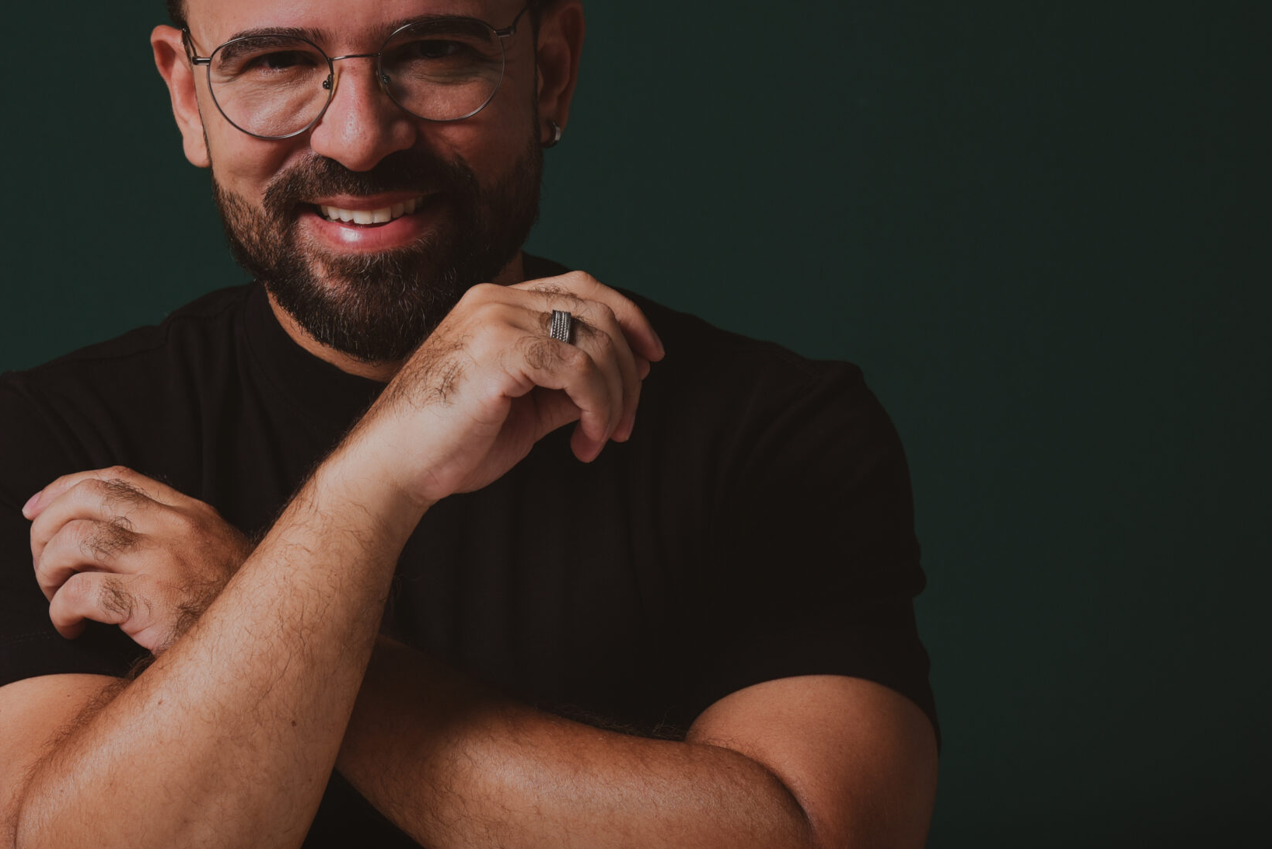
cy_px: 403
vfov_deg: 10.3
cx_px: 428
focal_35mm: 133
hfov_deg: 15.4
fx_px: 4701
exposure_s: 1/160
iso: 160
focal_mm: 85
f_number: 8
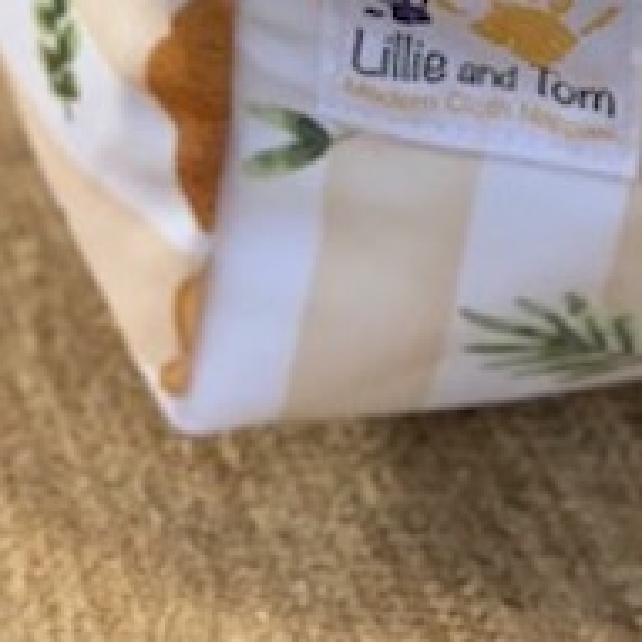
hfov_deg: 5.3
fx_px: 6903
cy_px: -716
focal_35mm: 329
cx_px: 780
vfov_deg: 5.2
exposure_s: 1/539
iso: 16
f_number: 2.4
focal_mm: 6
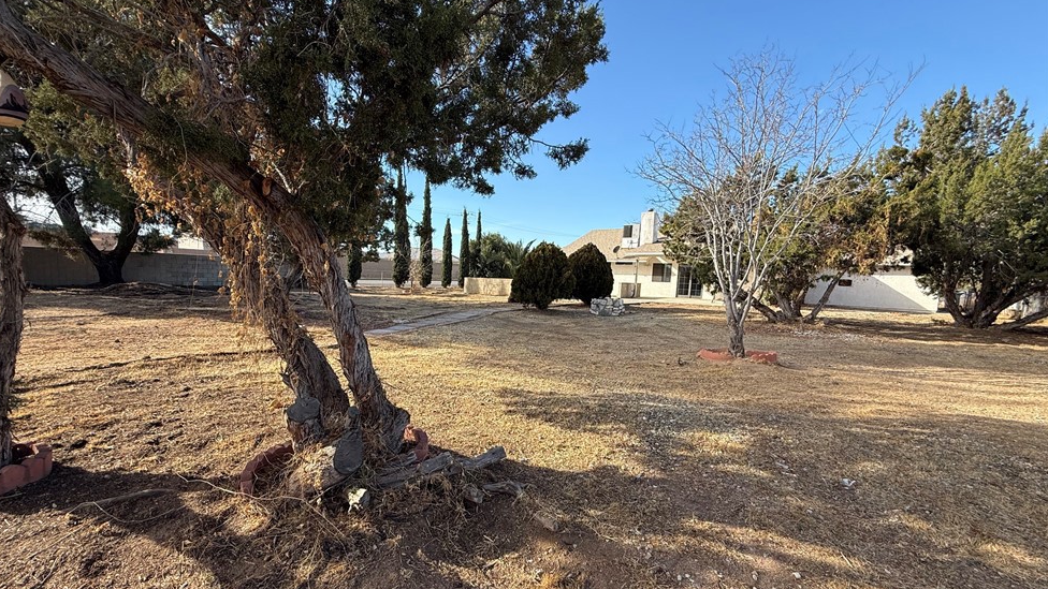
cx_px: 504
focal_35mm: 16
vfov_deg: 66.9
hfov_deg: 99.3
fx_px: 445
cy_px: 329
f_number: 2.2
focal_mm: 2.22
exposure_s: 1/760
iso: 50
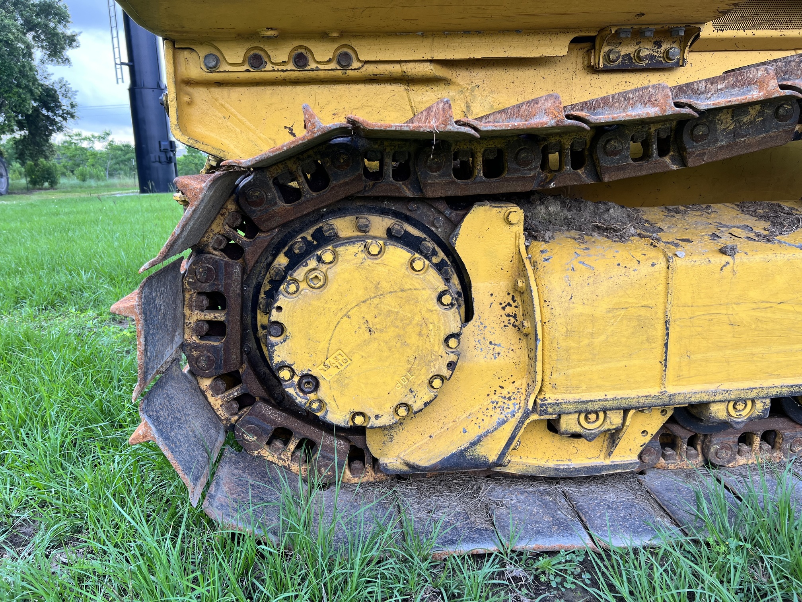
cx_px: 401
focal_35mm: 26
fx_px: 602
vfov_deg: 53.1
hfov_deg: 67.3
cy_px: 301
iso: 50
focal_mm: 5.7
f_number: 1.5
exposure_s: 1/309
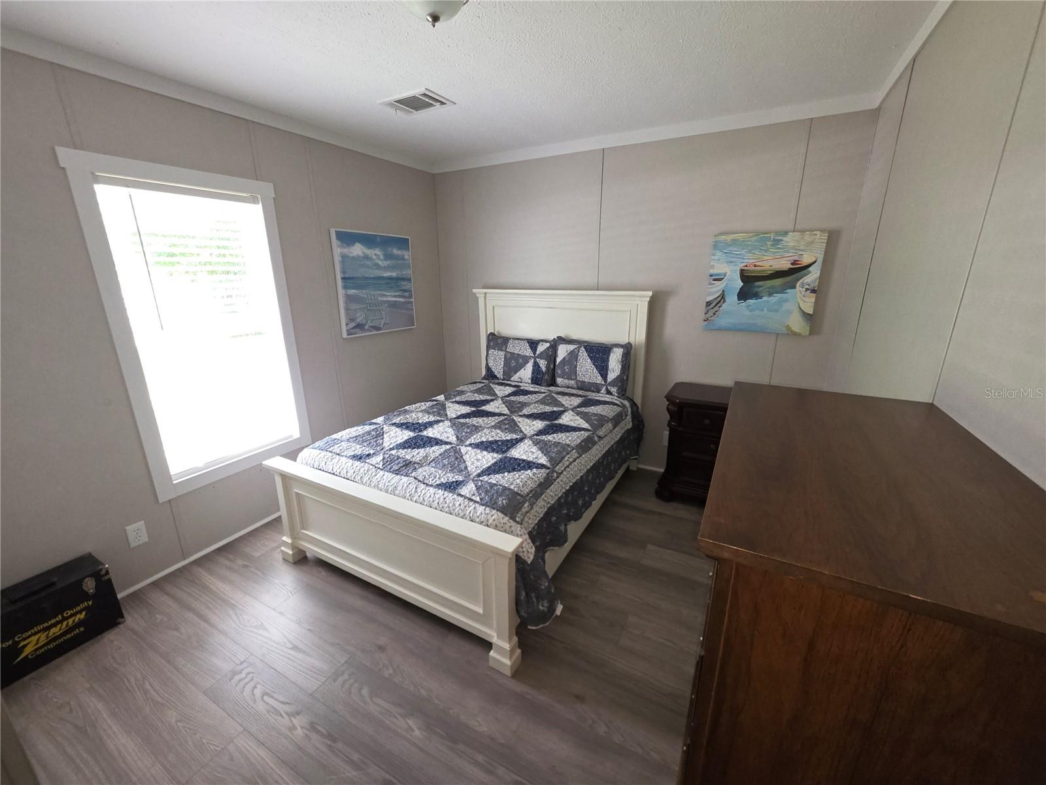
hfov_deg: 106.2
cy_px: 392
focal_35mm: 13
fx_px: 393
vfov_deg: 89.9
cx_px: 523
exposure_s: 1/60
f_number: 1.9
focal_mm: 2.2
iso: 160
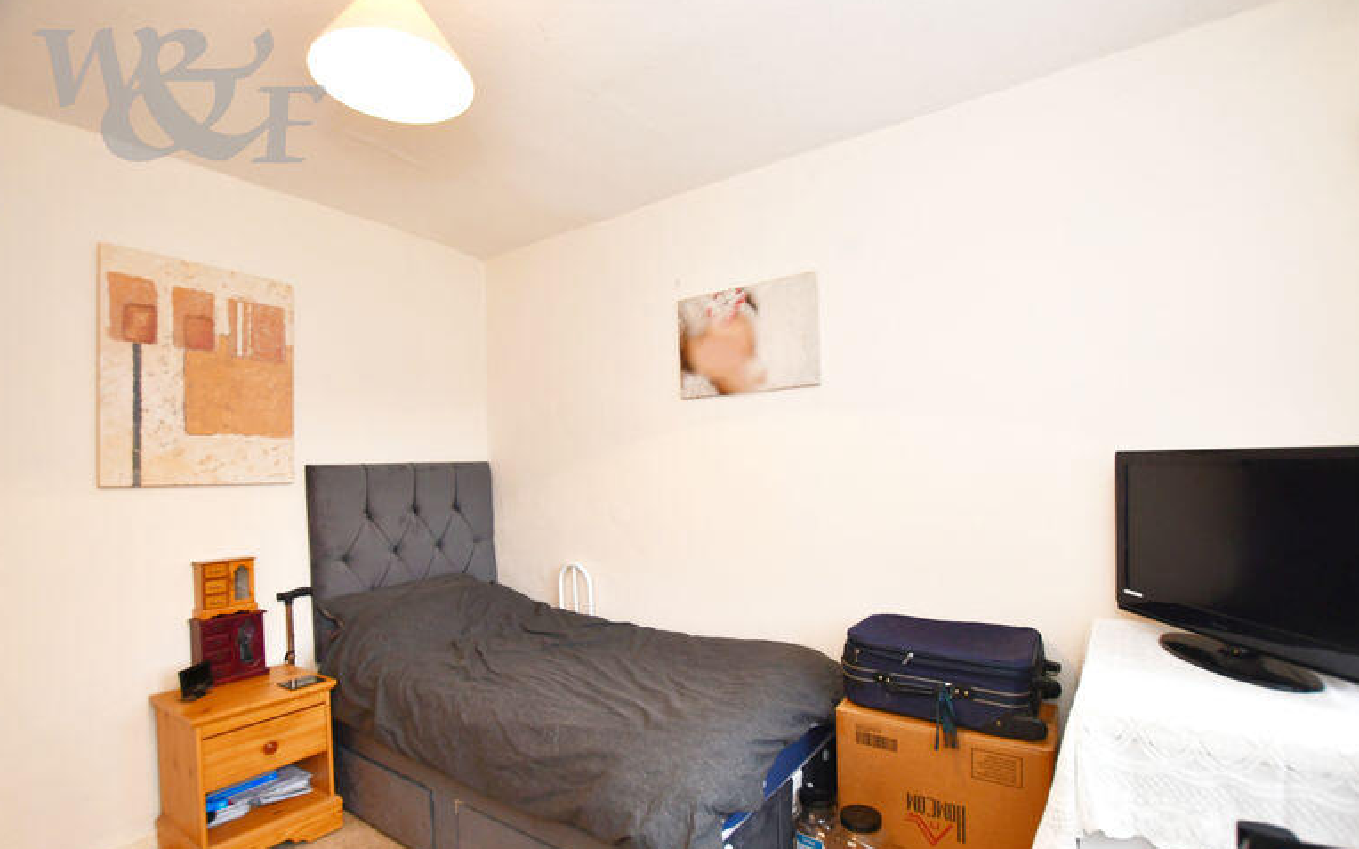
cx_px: 700
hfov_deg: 97.8
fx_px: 592
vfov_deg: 71.1
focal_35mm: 16
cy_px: 464
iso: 800
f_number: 4
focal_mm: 10
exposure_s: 1/60
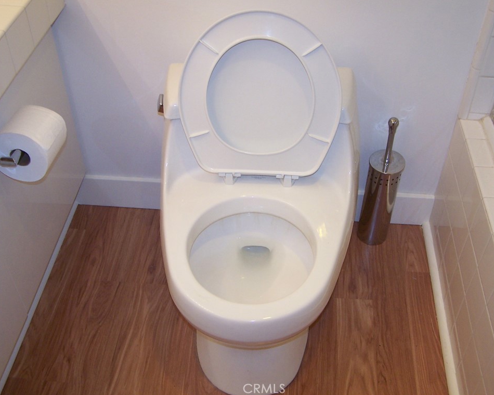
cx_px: 252
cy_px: 196
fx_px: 585
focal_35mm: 40
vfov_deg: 37.3
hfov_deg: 45.8
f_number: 2.8
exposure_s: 1/80
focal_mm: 6.3
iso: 140
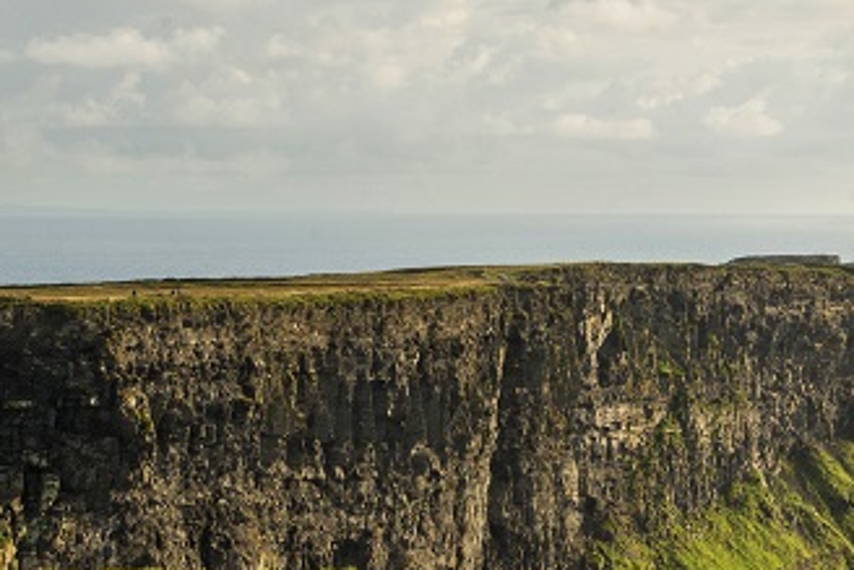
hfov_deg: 16.1
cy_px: 164
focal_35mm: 126
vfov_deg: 10.9
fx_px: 2990
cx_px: 765
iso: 200
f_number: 11
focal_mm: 52
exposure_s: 1/250
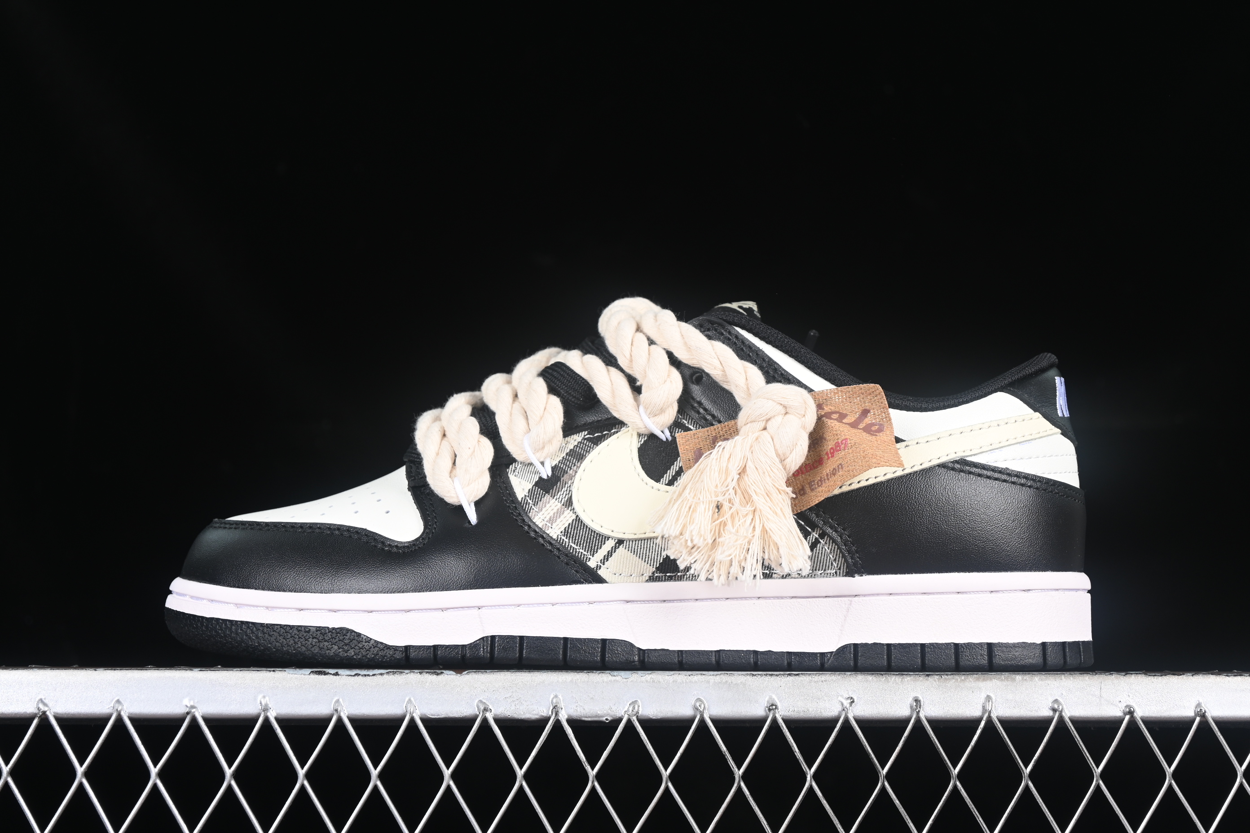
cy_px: 416
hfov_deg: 27.0
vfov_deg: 18.2
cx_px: 625
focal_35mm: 75
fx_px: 2604
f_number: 6.3
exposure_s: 1/60
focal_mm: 50
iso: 160
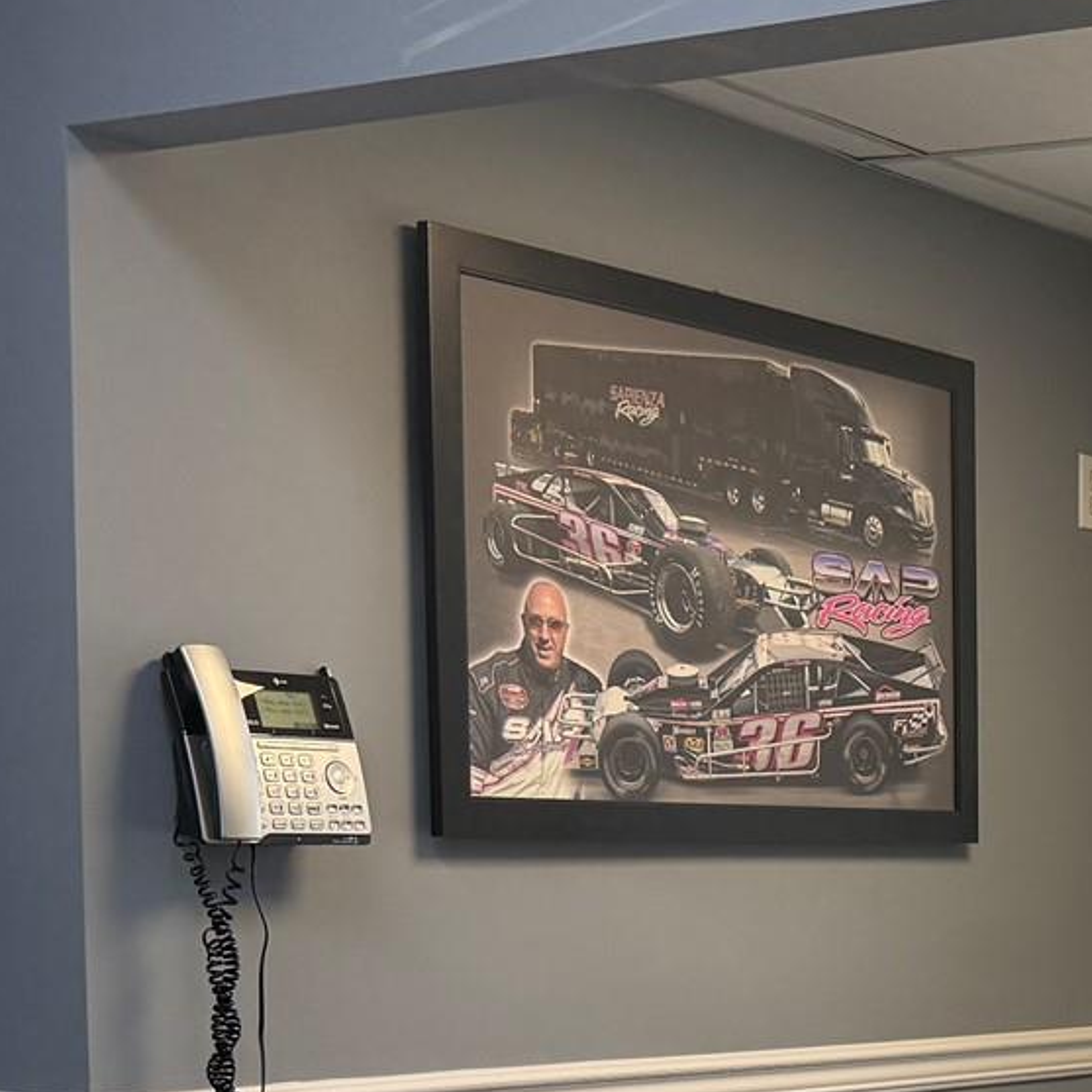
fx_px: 2784
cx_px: 1543
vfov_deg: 21.4
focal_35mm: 78
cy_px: 1098
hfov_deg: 19.8
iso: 125
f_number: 1.78
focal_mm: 6.76
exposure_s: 1/218
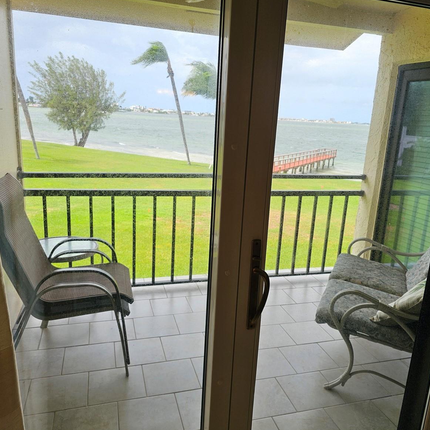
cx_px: 231
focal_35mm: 28
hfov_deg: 57.2
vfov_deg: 57.3
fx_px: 394
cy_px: 218
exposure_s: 1/187
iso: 10
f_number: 1.7
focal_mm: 6.3
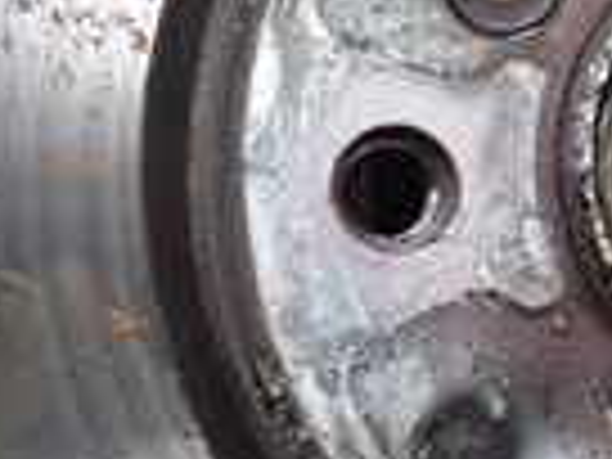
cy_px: 202
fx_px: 1945
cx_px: 670
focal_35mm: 110
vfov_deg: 13.5
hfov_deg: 17.3
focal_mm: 4.5
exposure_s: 1/30
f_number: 2
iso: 400
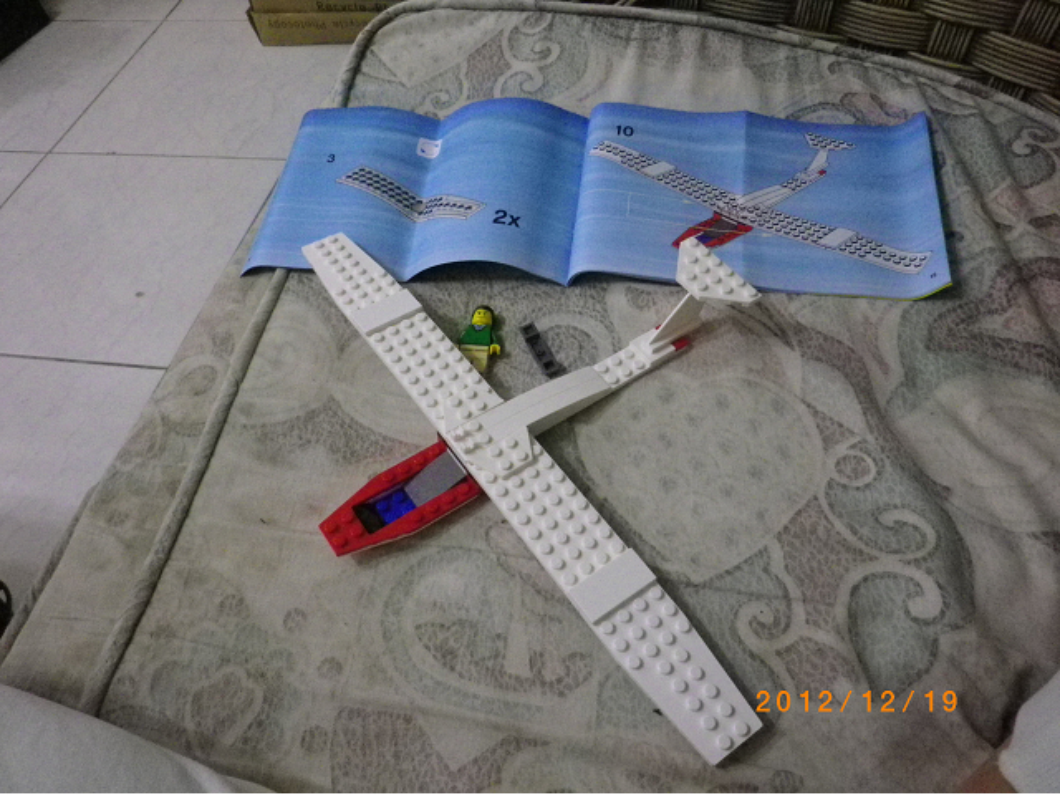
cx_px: 530
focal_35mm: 28
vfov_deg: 49.7
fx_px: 857
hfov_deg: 63.4
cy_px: 398
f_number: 3.2
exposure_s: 1/40
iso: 800
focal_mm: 5
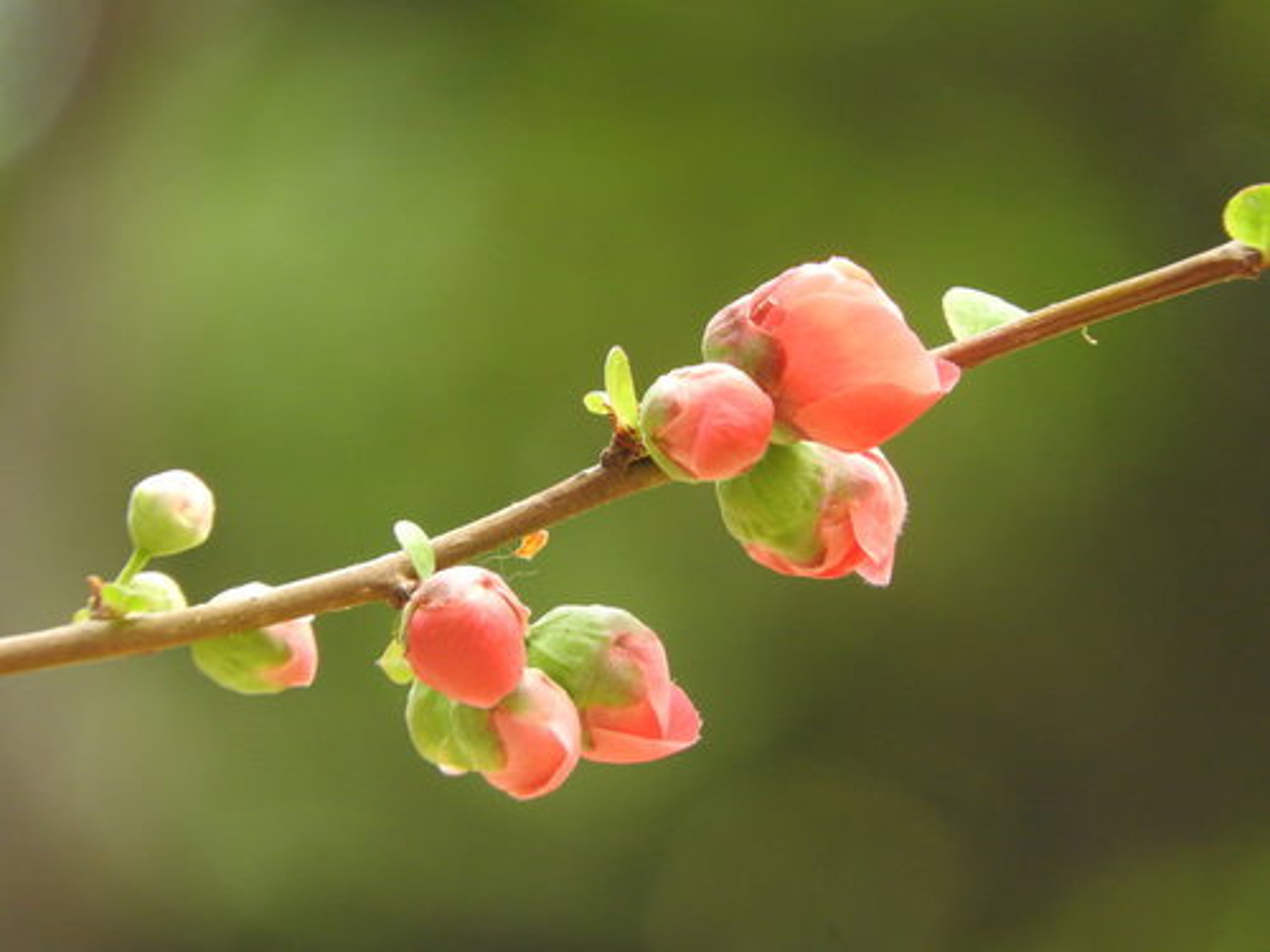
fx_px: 44026
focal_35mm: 1200
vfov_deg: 1.2
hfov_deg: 1.7
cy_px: 476
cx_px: 635
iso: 400
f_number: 6
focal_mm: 215
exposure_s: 1/125
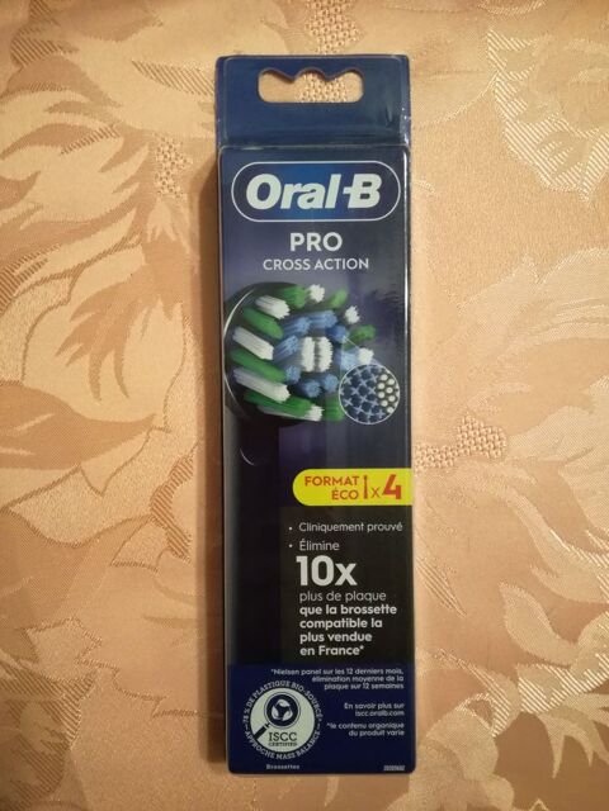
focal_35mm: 27
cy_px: 406
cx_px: 304
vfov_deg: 65.3
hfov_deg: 51.4
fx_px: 633
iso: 500
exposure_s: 1/20
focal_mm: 3.79
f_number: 2
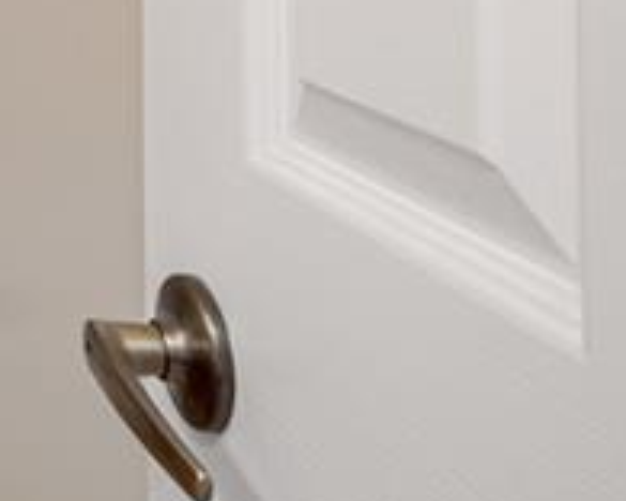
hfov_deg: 18.1
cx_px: -575
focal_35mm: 77
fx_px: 1427
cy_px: -191
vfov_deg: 18.2
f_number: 11
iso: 200
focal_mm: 20
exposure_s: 1/1.67
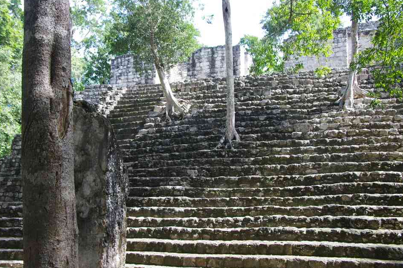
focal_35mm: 40
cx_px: 193
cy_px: 131
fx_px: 442
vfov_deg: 33.8
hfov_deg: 49.0
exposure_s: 1/50
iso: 200
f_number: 5.6
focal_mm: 25
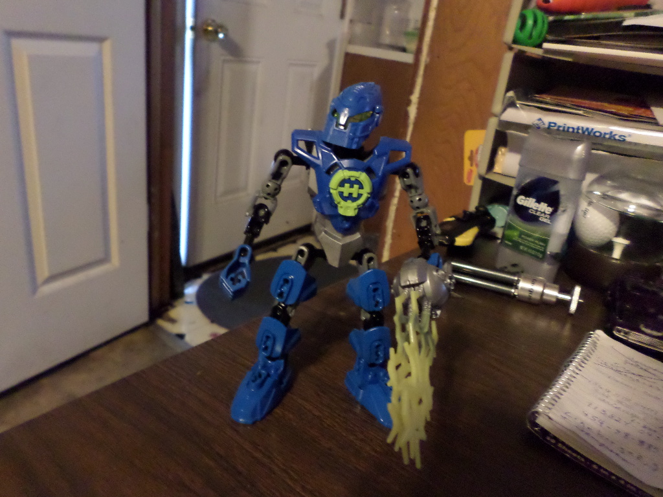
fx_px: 479
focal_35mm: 25
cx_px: 332
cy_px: 248
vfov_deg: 54.9
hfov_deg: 69.4
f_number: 2.5
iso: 640
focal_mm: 4.5
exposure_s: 1/8
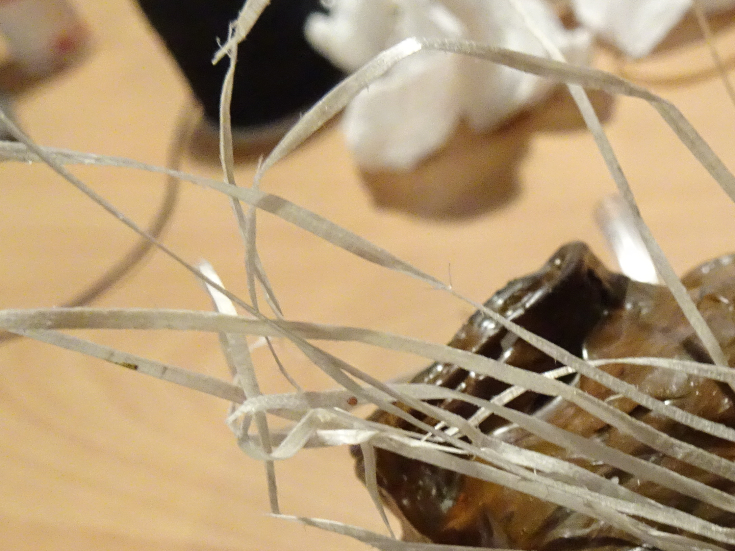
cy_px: 550
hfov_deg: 33.1
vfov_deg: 25.7
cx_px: 702
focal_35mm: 54
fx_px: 1147
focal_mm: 4.1
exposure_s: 1/25
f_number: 3.5
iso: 800
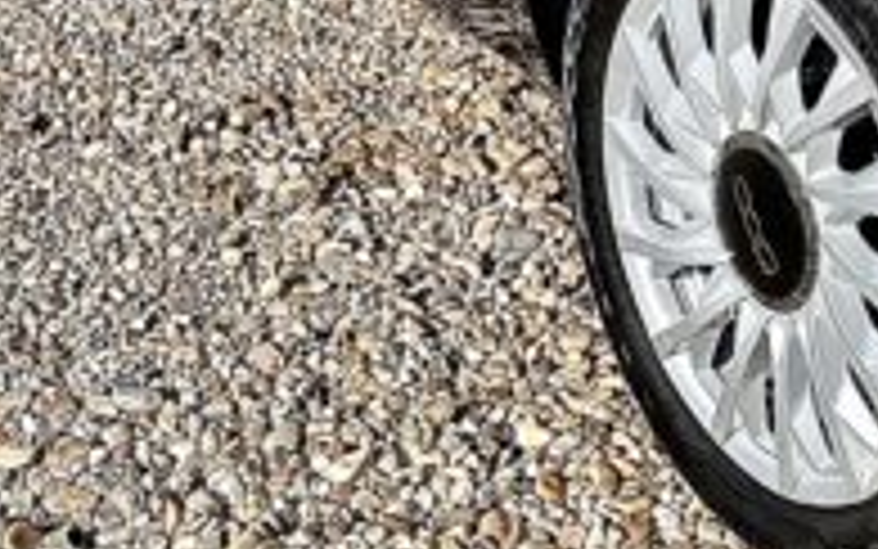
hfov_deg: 17.9
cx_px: 928
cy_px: -454
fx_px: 2705
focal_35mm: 113
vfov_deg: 10.8
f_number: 1.8
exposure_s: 1/1608
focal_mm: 4.25
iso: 32
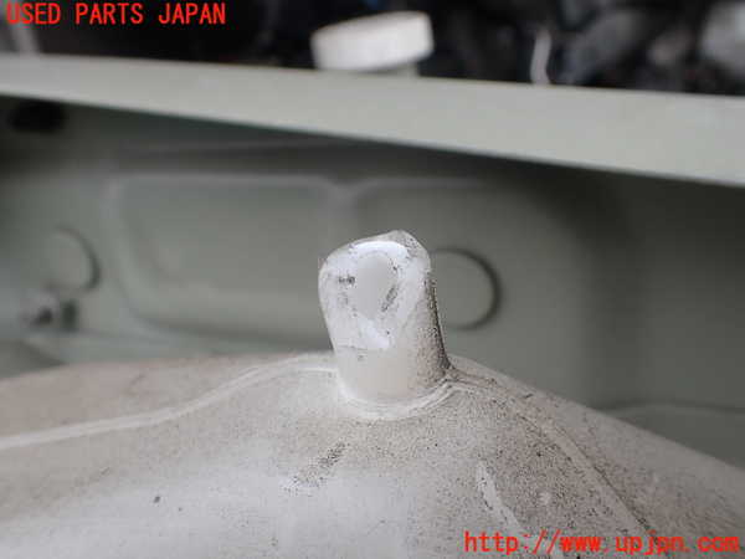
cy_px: 280
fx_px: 646
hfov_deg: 60.0
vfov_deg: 46.8
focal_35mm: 30
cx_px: 372
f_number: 3.2
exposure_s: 1/160
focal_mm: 5.4
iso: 100
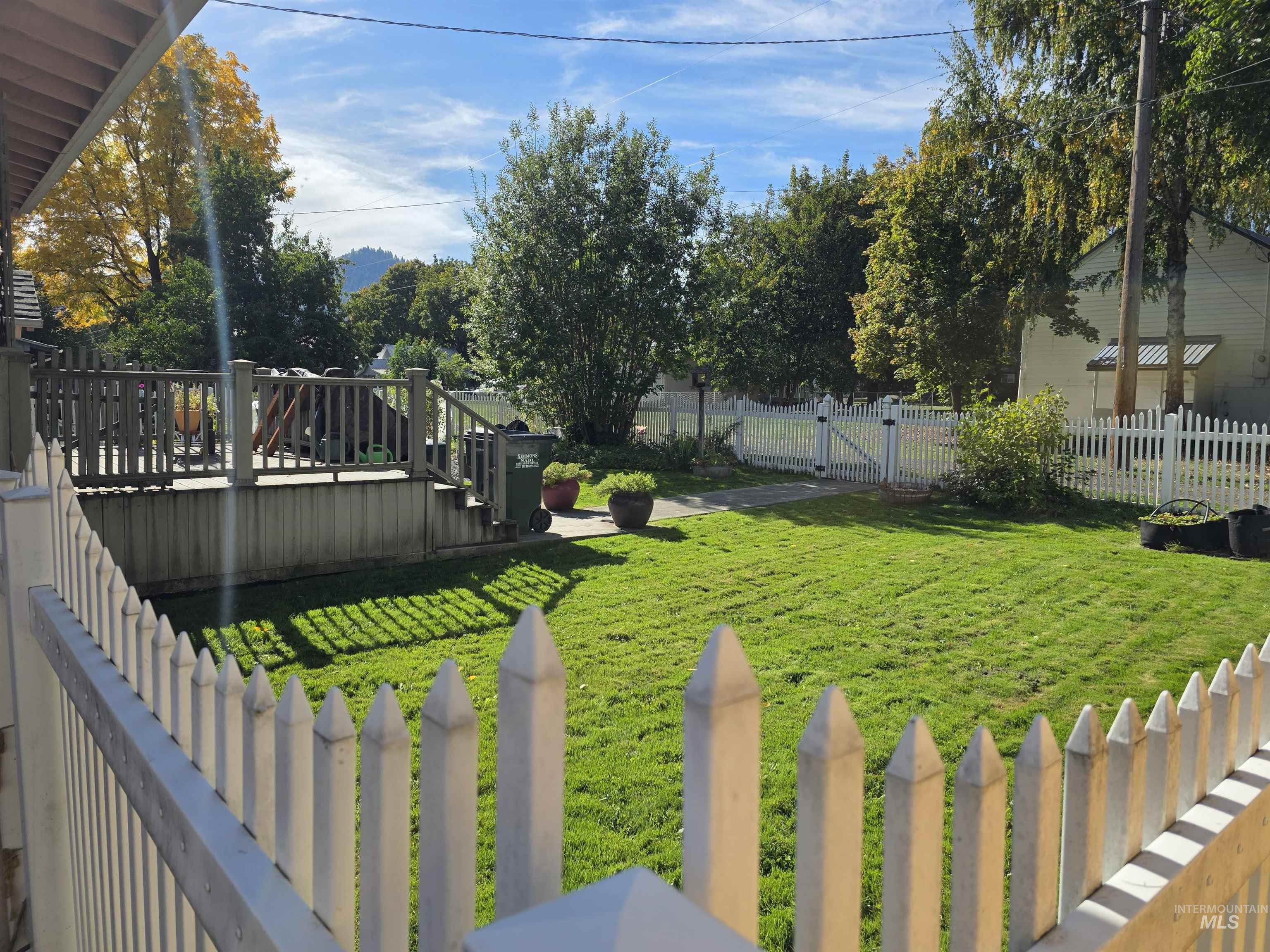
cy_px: 476
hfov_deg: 73.9
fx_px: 844
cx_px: 635
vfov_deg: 58.9
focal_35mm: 23
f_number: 1.7
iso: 80
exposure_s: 1/6150
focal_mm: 6.3
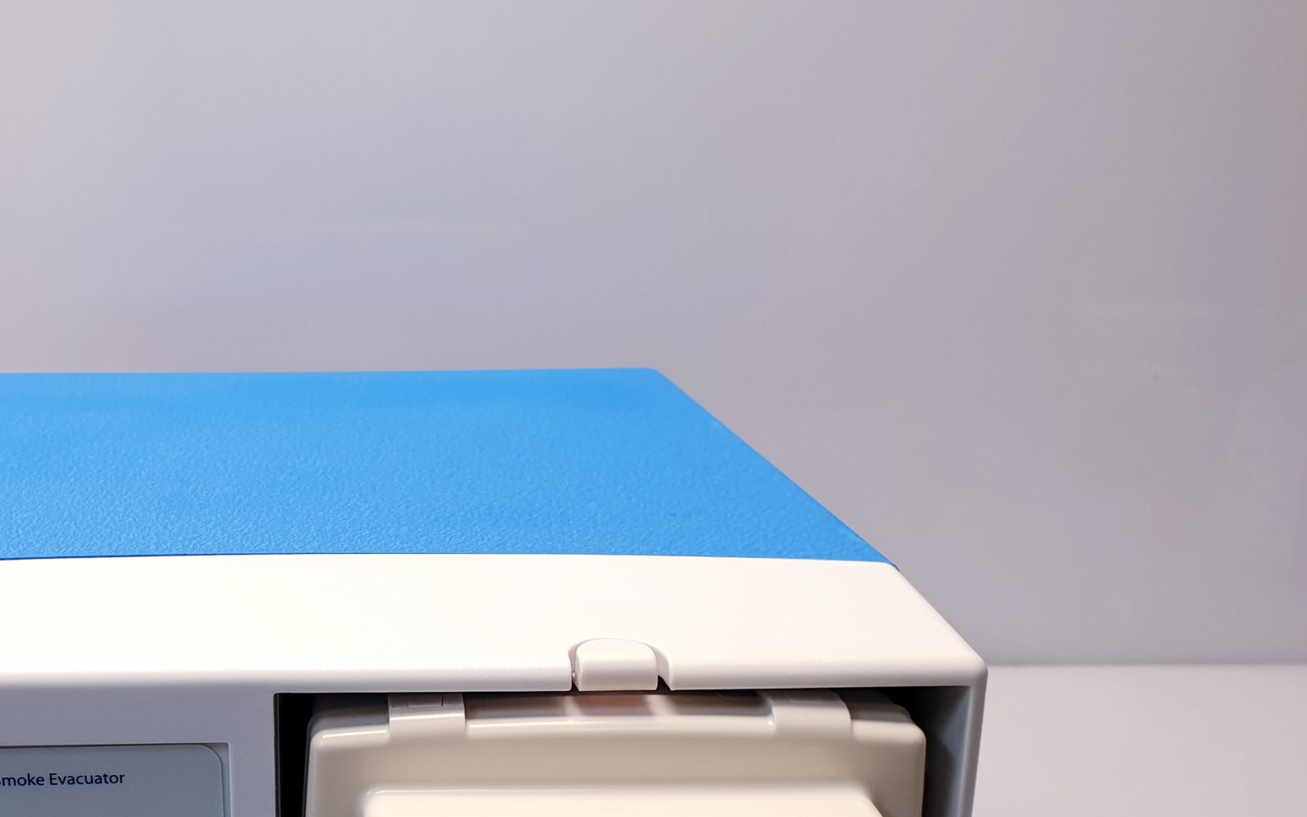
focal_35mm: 42
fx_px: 1496
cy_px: 710
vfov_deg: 29.5
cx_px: 322
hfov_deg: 45.5
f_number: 2.4
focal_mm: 4.3
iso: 50
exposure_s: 1/50
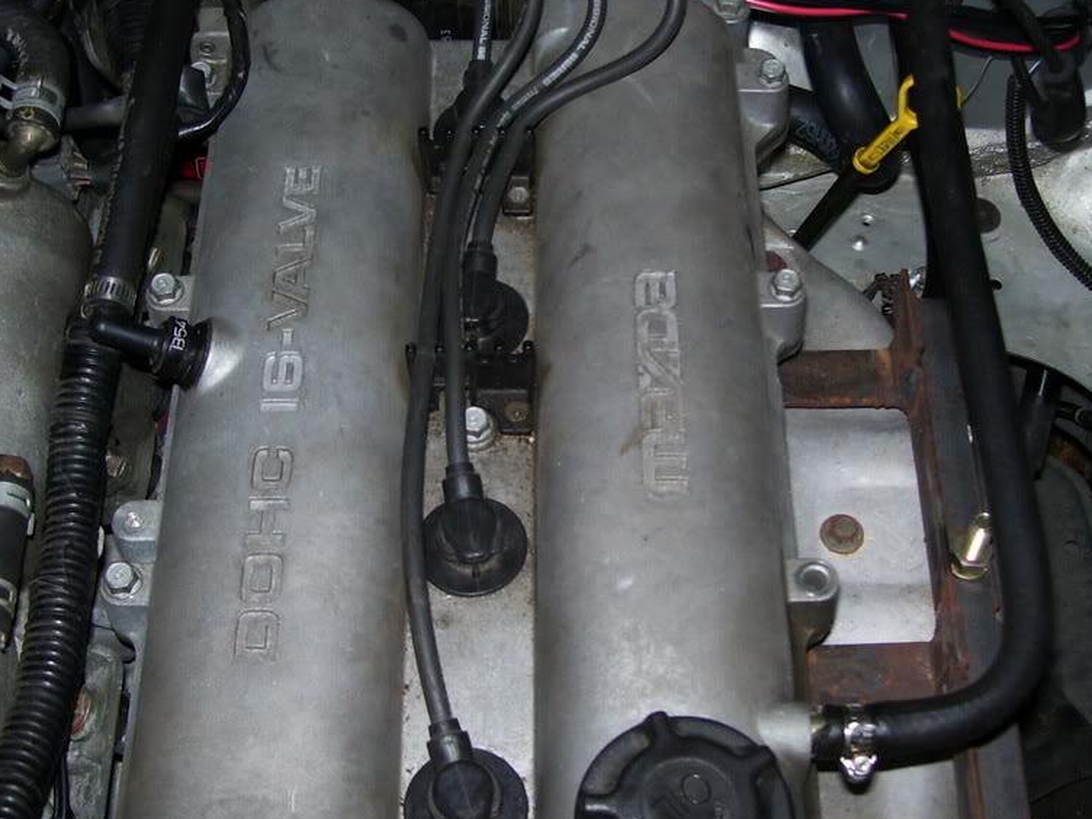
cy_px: 386
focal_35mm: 49
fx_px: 1546
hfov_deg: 38.9
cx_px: 550
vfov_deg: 29.7
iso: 80
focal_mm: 6
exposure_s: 1/60
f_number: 2.7
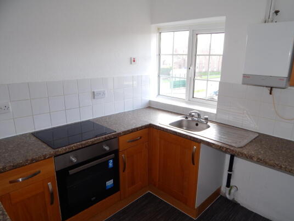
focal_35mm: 24
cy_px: 116
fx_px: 204
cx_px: 160
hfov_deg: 71.4
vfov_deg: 56.8
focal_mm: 4
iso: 125
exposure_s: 1/30
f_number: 3
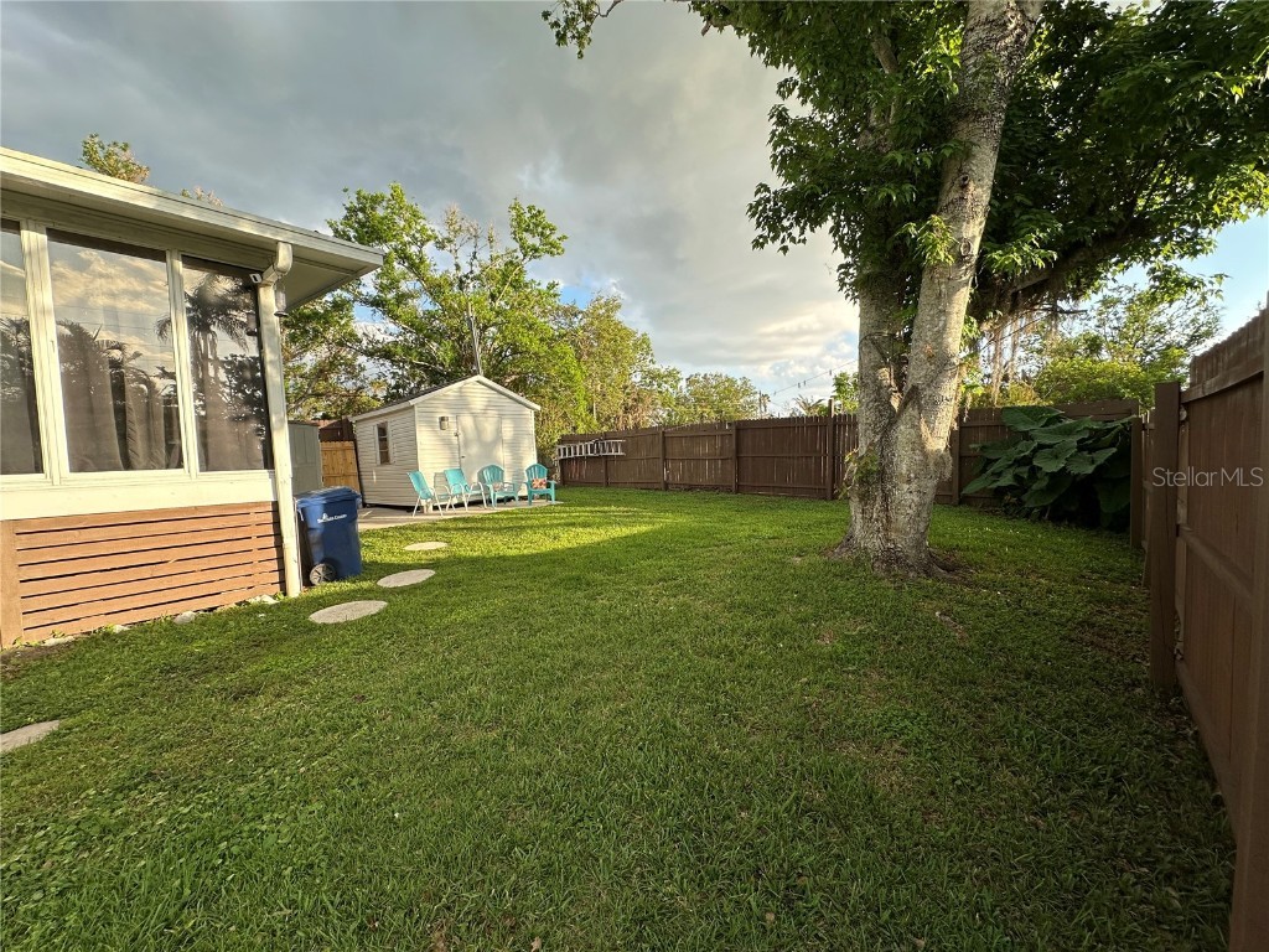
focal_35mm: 14
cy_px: 476
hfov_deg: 102.1
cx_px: 634
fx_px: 513
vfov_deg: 85.7
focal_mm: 2.22
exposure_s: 1/461
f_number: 2.2
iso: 40
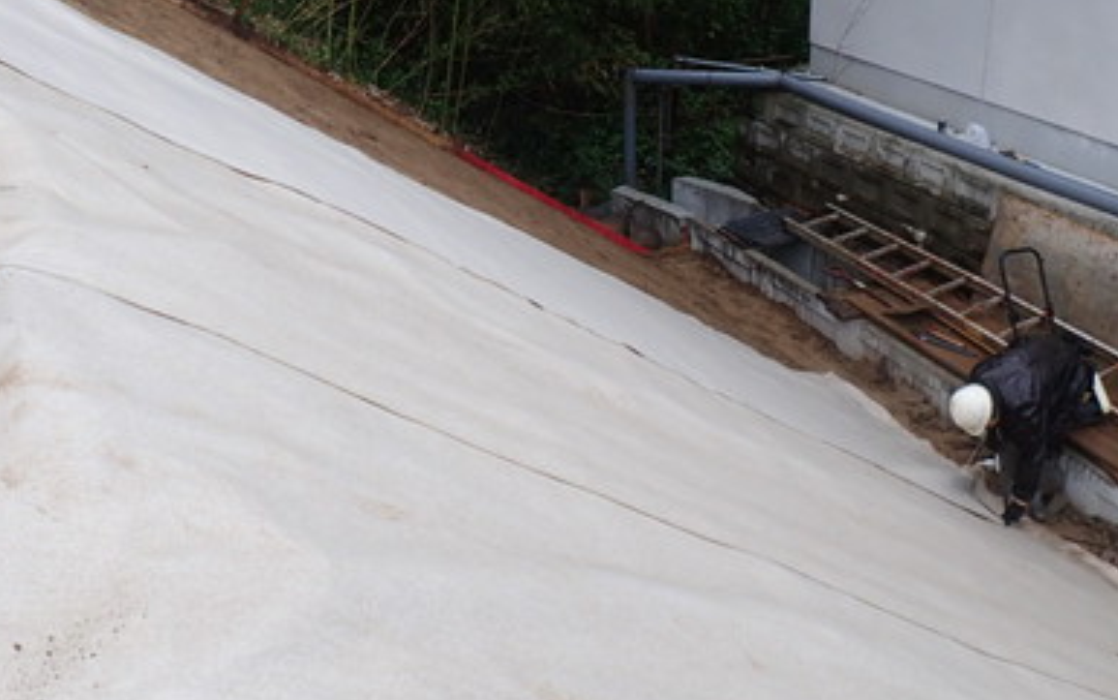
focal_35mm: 44
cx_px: 380
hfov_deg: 44.6
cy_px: 224
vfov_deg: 29.0
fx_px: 1341
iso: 100
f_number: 2.8
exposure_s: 1/100
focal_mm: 4.5
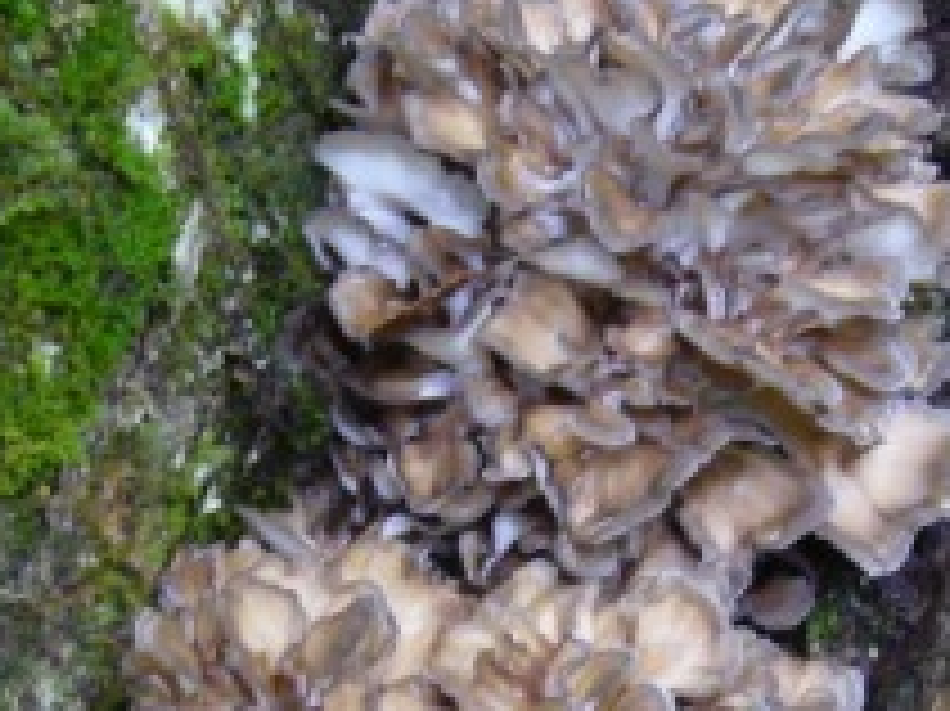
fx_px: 2331
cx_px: 482
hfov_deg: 23.0
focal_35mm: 85
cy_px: 603
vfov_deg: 17.2
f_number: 3
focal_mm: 6.6
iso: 200
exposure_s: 1/13
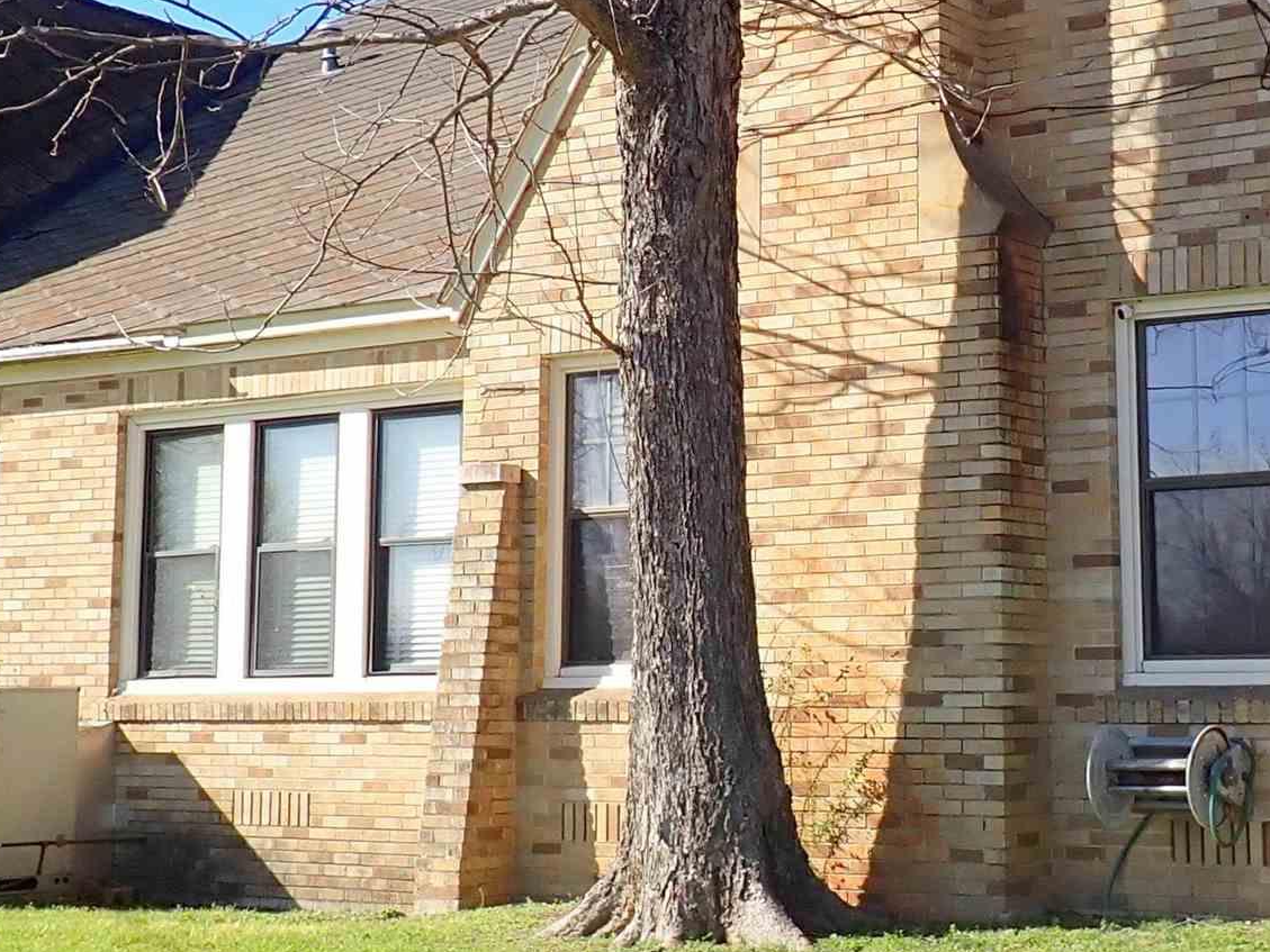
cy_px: 300
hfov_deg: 28.4
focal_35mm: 68
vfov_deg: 21.5
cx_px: 831
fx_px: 2495
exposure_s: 1/1000
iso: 100
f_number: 2.8
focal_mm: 4.5
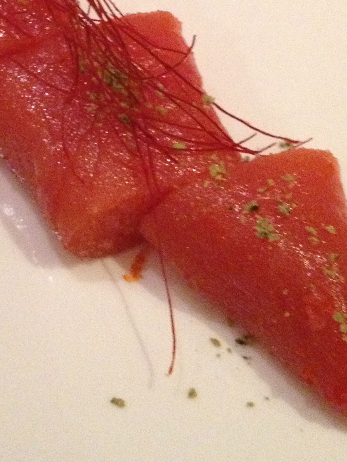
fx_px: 1176
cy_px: 17
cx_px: 78
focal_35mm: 88
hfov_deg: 16.7
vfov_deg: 21.6
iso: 500
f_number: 2.4
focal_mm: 4.28
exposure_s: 1/15
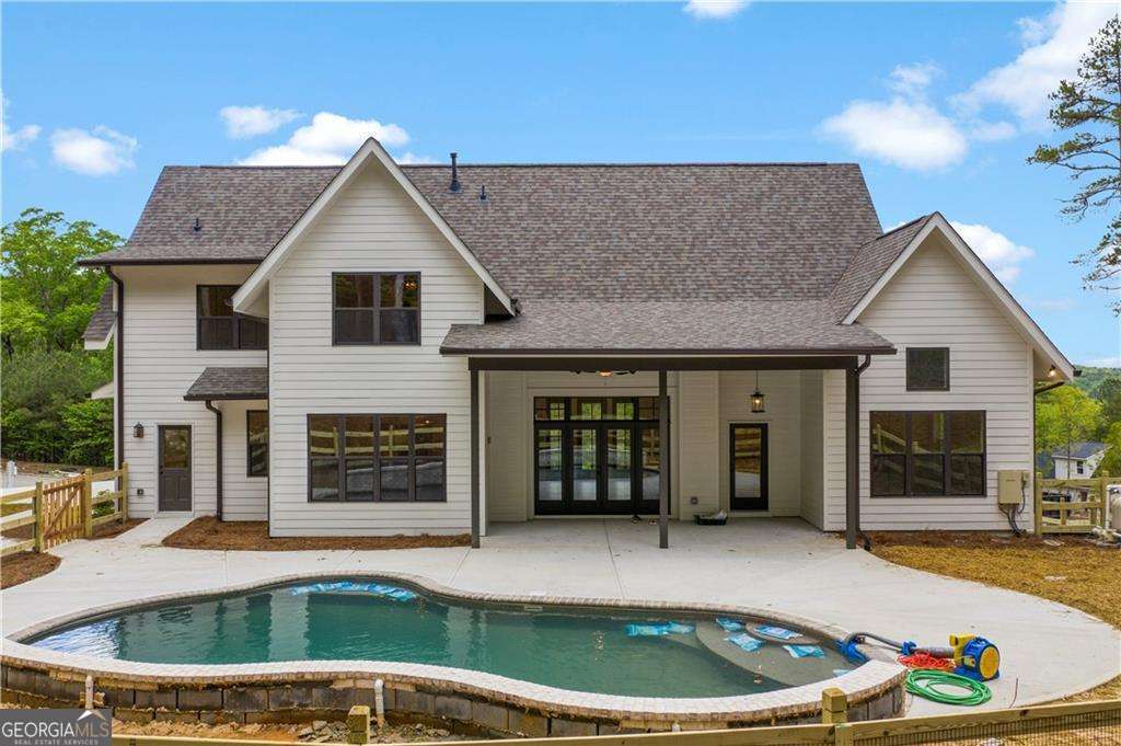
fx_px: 871
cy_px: 373
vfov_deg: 46.3
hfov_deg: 65.5
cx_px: 560
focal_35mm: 28
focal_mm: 10.26
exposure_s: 1/320
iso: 100
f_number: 5
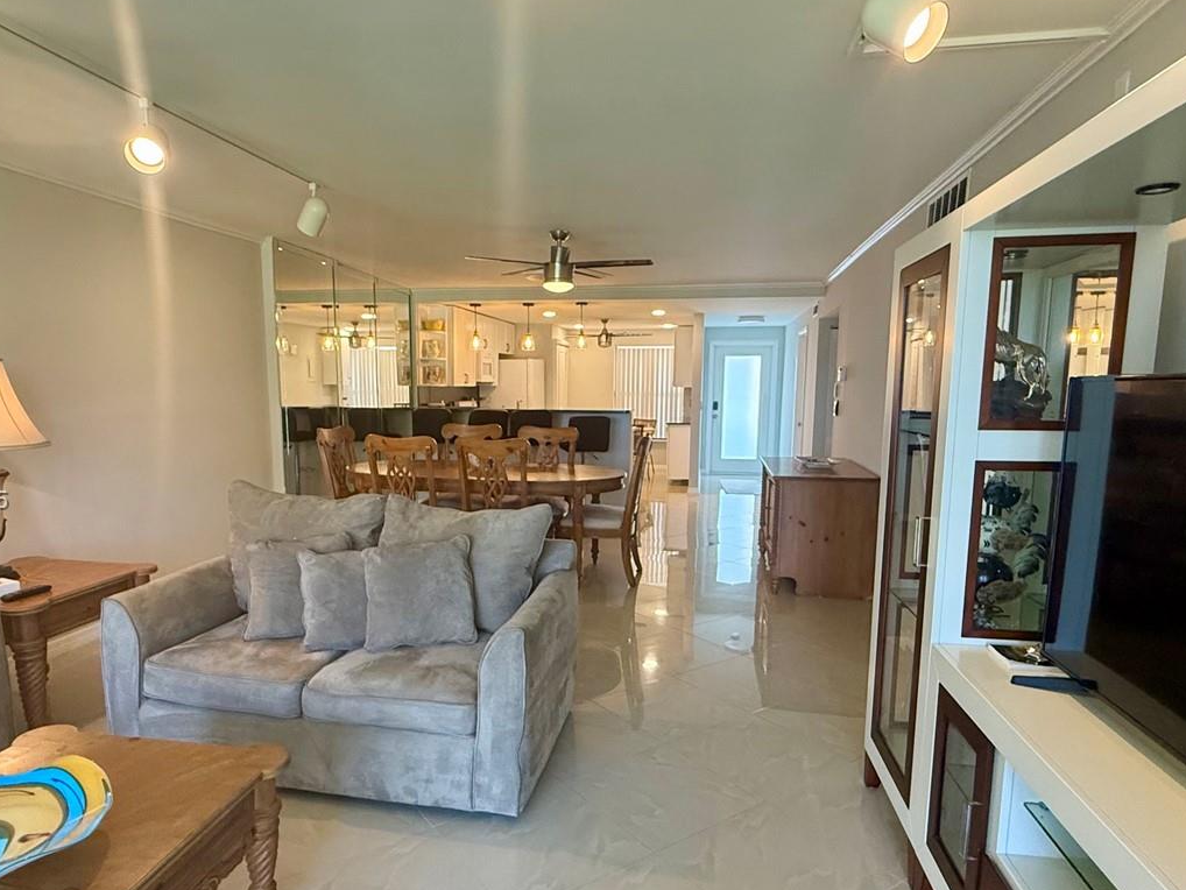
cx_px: 567
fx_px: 754
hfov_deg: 76.3
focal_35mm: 22
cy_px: 502
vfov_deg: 60.9
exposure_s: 1/120
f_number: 2.2
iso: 500
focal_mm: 2.22
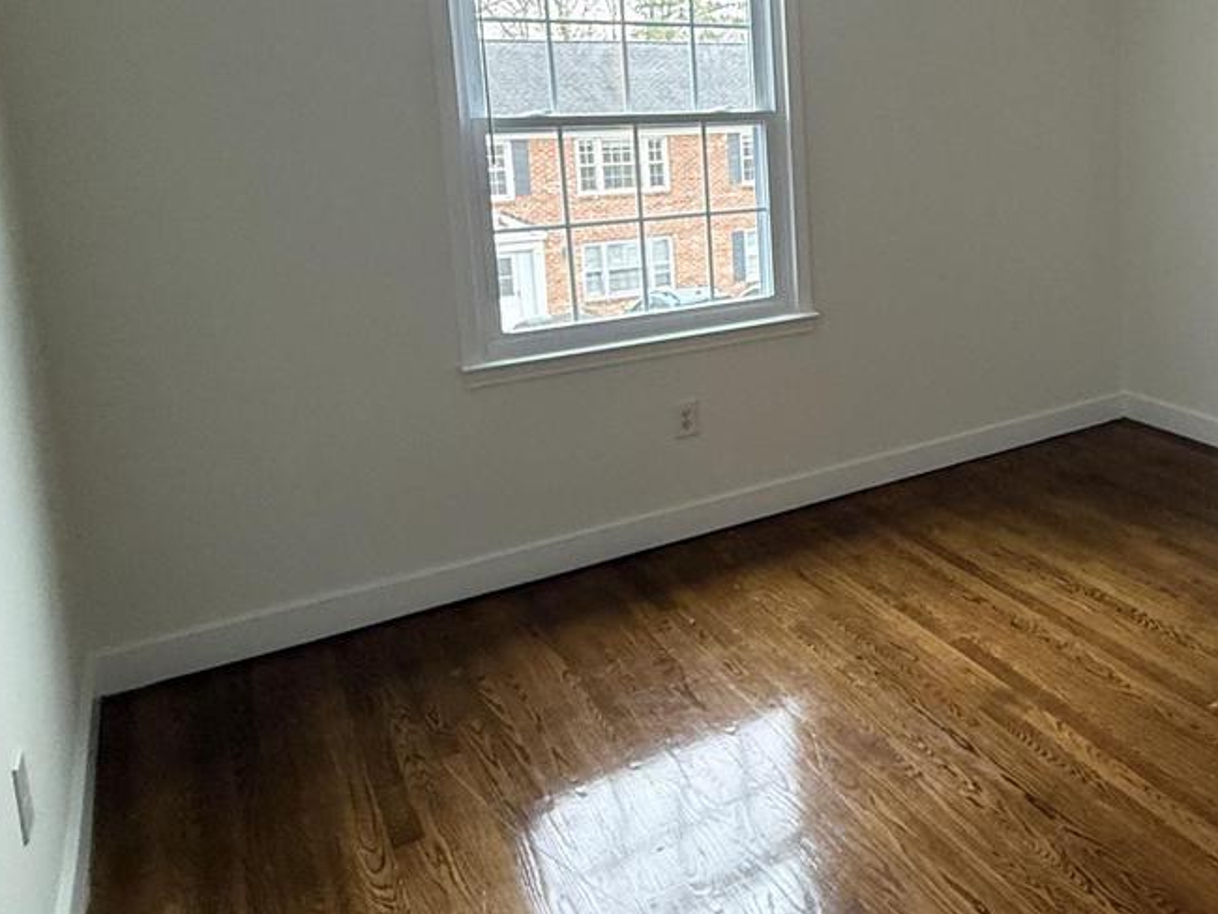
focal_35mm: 31
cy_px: 247
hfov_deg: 52.5
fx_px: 1091
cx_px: 1055
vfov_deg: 44.2
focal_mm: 2.22
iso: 320
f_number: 2.2
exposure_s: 1/60
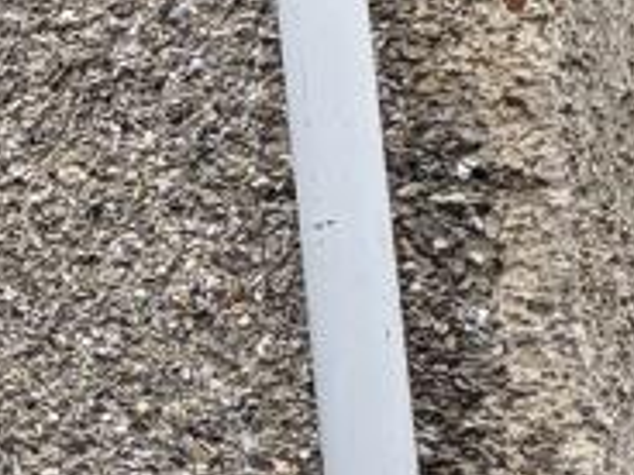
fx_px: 1429
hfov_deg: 17.6
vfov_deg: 18.8
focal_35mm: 78
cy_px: 348
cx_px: -637
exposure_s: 1/453
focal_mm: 2.22
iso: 40
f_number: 2.2
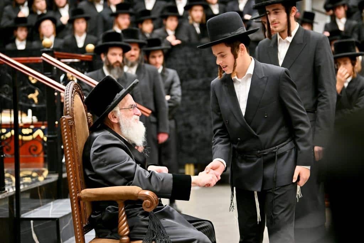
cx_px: 182
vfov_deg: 14.4
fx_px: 961
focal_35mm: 95
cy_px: 122
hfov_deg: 21.5
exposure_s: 1/250
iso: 400
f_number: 2.8
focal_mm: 95
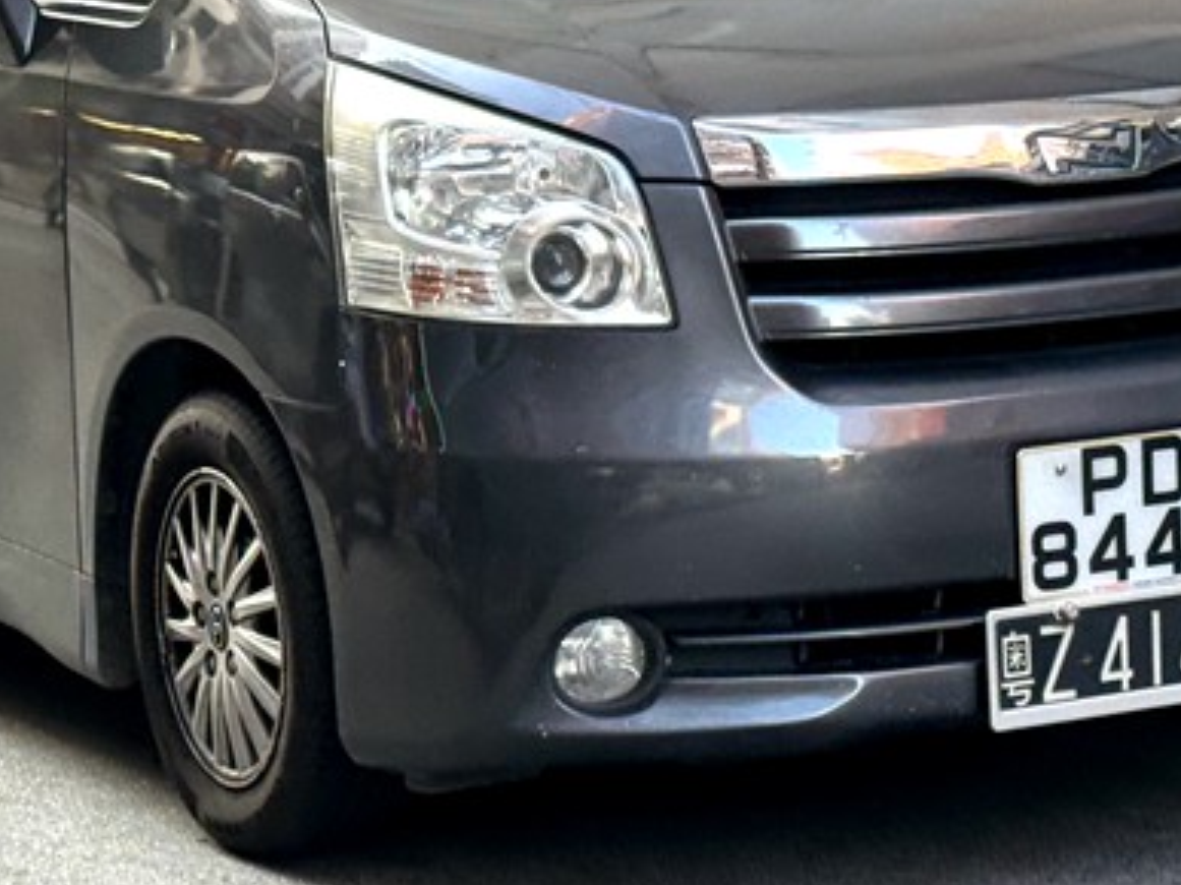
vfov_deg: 11.7
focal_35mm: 127
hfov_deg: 15.5
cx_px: 409
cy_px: 415
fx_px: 4332
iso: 100
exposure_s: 1/94
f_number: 1.78
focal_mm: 6.86
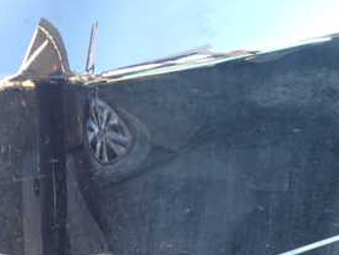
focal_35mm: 65
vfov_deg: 22.6
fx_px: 637
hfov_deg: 29.8
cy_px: 145
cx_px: 182
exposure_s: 1/50
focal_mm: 5.4
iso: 200
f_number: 2.3
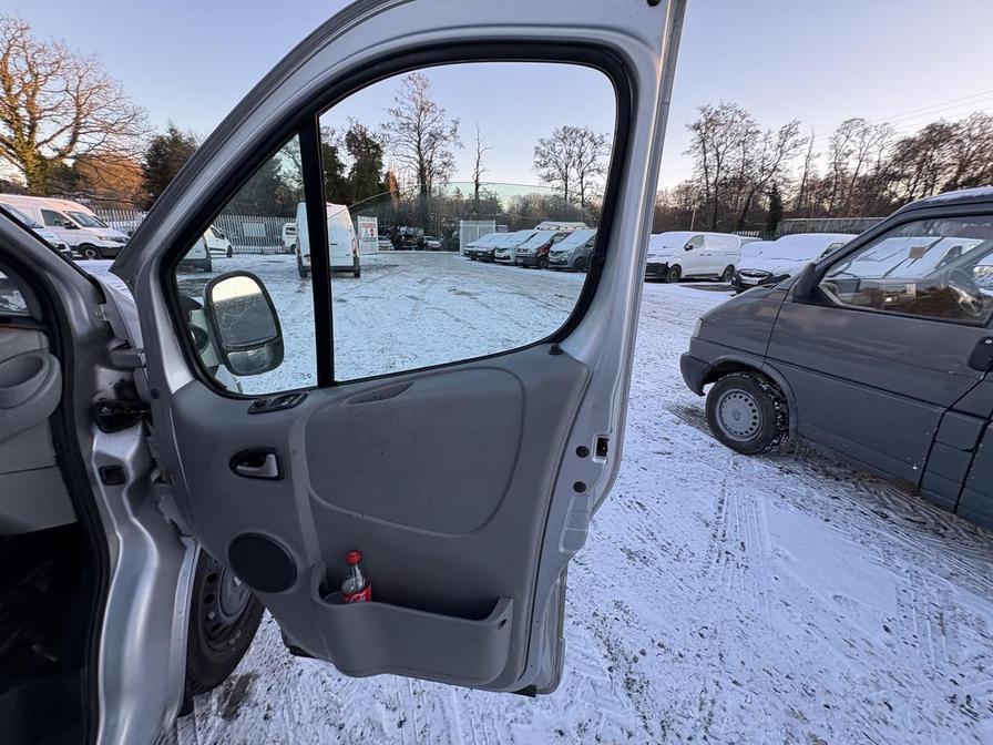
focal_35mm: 14
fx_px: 402
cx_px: 496
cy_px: 372
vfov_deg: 85.7
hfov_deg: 102.1
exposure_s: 1/99
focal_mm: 2.22
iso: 40
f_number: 2.2
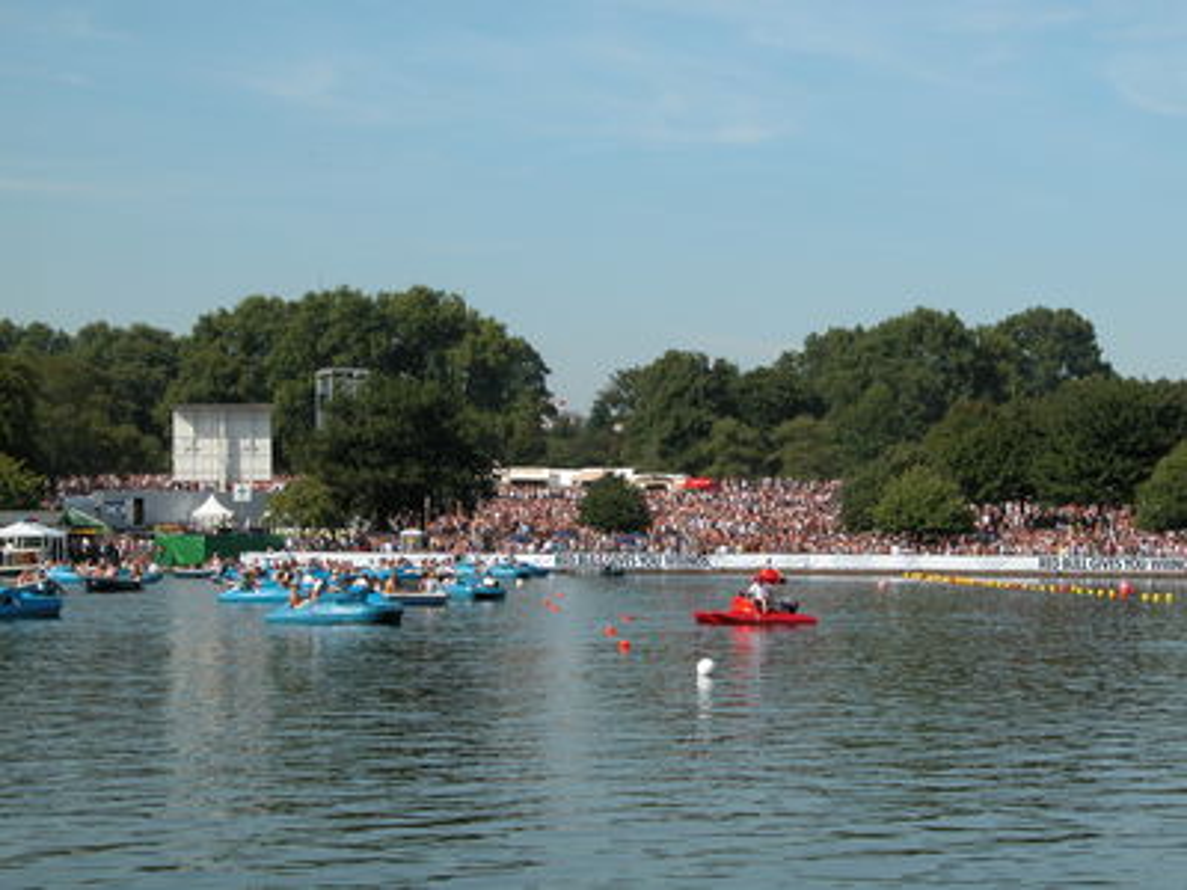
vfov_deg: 15.9
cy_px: 445
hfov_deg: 21.1
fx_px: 3189
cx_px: 594
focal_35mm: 93
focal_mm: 23.7
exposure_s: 1/441
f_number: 5.7
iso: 100
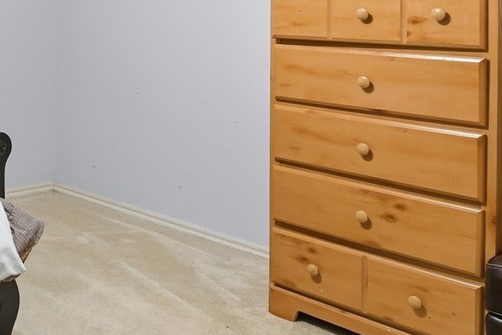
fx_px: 683
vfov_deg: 25.9
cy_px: -9
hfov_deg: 33.9
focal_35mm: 49
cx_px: -77
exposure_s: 1/10
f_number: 9
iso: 250
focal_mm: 10
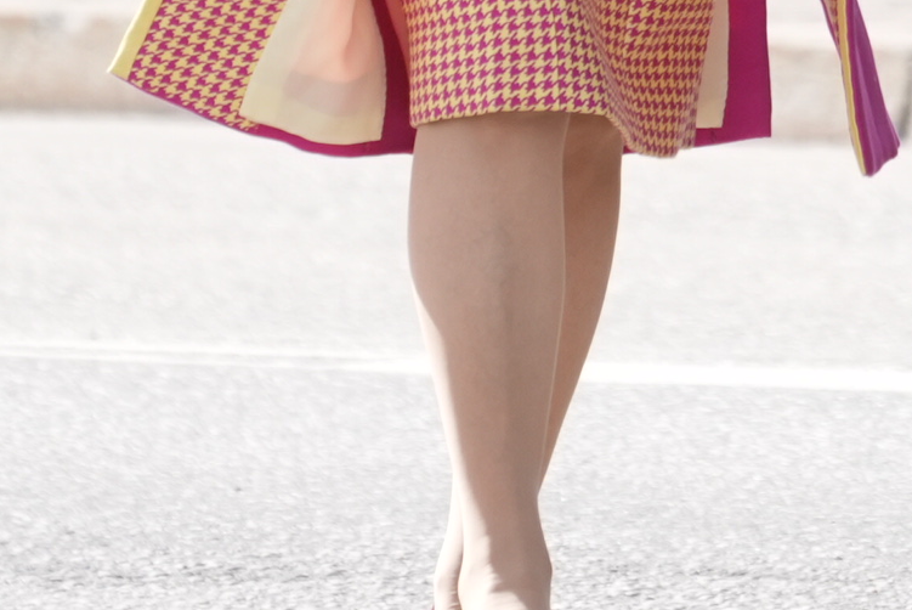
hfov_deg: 1.2
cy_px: -640
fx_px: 42262
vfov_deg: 0.8
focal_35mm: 1667
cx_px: 1047
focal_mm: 318
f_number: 5.6
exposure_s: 1/1000
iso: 500
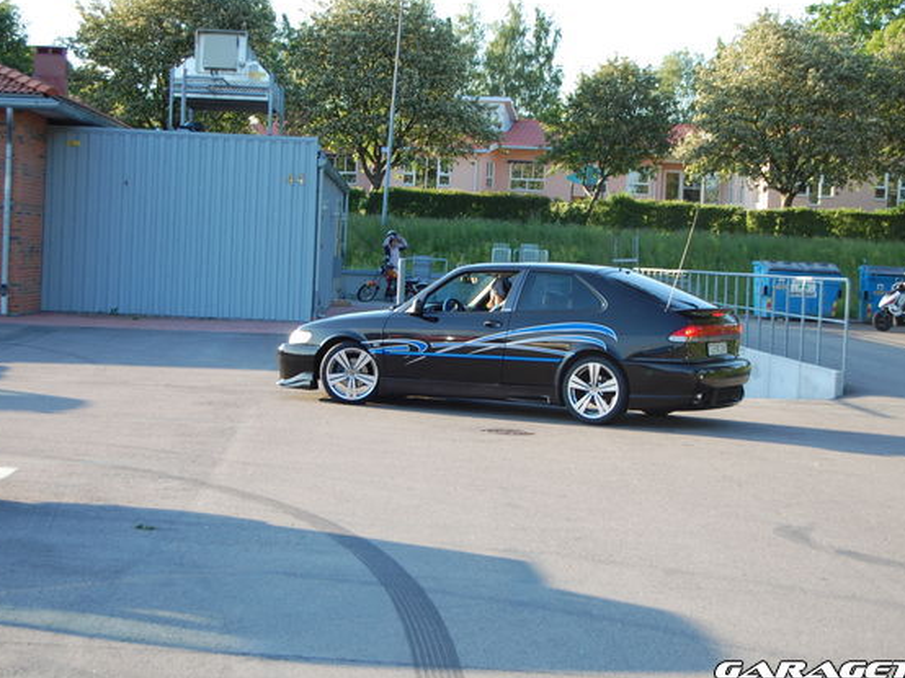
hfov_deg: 27.8
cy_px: 338
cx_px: 472
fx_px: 1829
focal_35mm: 70
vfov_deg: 21.0
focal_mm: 42
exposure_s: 1/125
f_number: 5.6
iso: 200
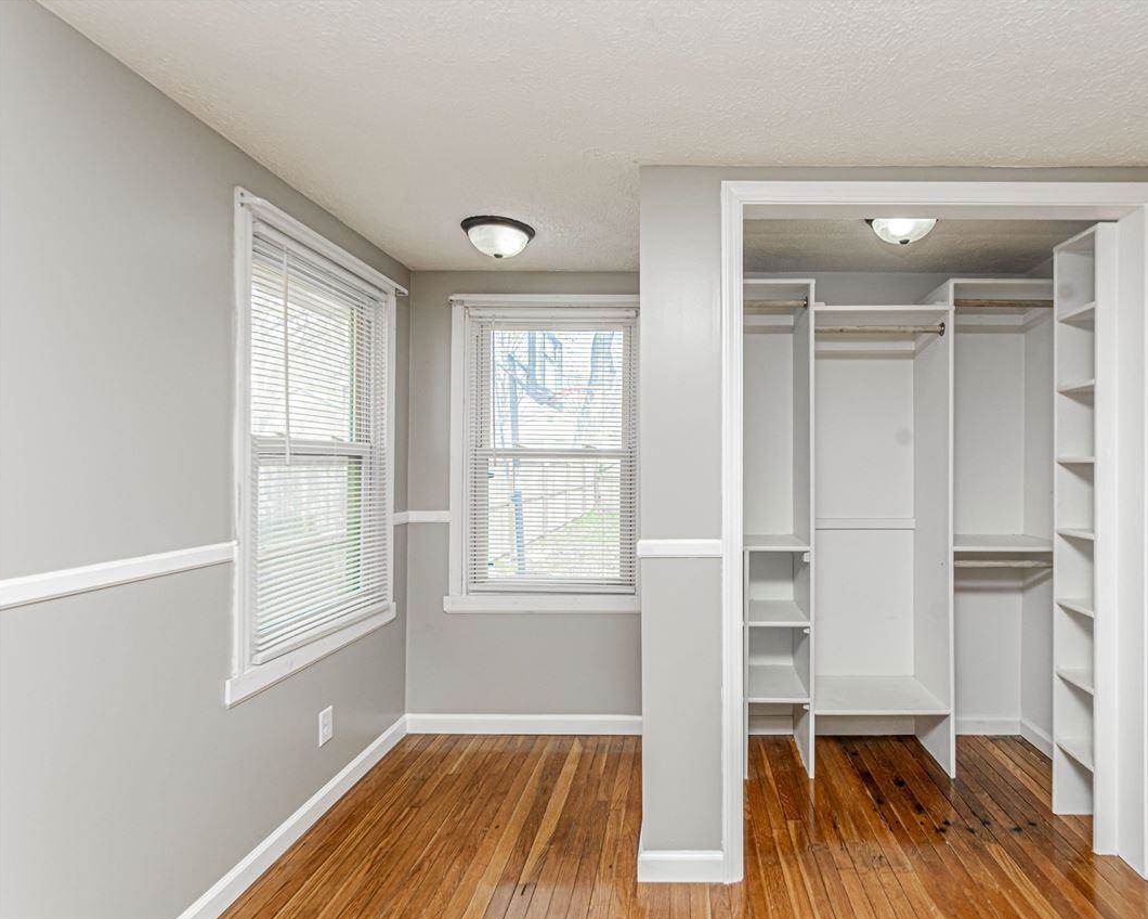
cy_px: 459
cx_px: 686
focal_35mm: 17
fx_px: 578
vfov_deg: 77.0
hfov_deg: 88.6
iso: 200
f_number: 10
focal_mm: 10
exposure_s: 1/60
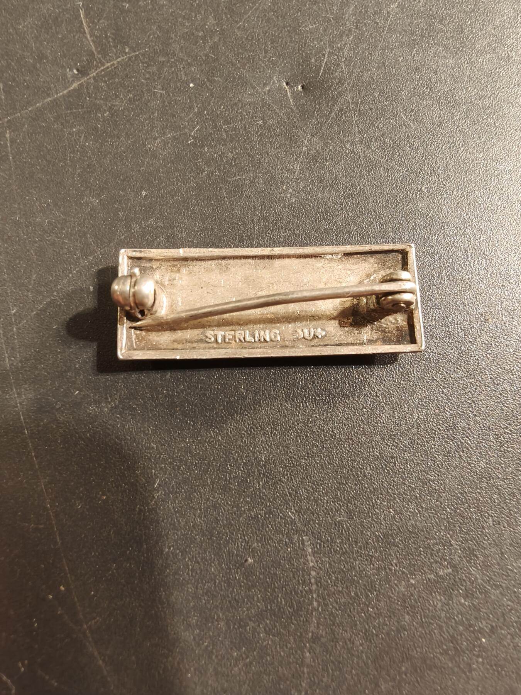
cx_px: 260
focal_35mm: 23
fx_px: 462
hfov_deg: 58.9
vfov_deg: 73.9
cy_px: 348
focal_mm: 2.32
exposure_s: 1/50
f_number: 2
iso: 500
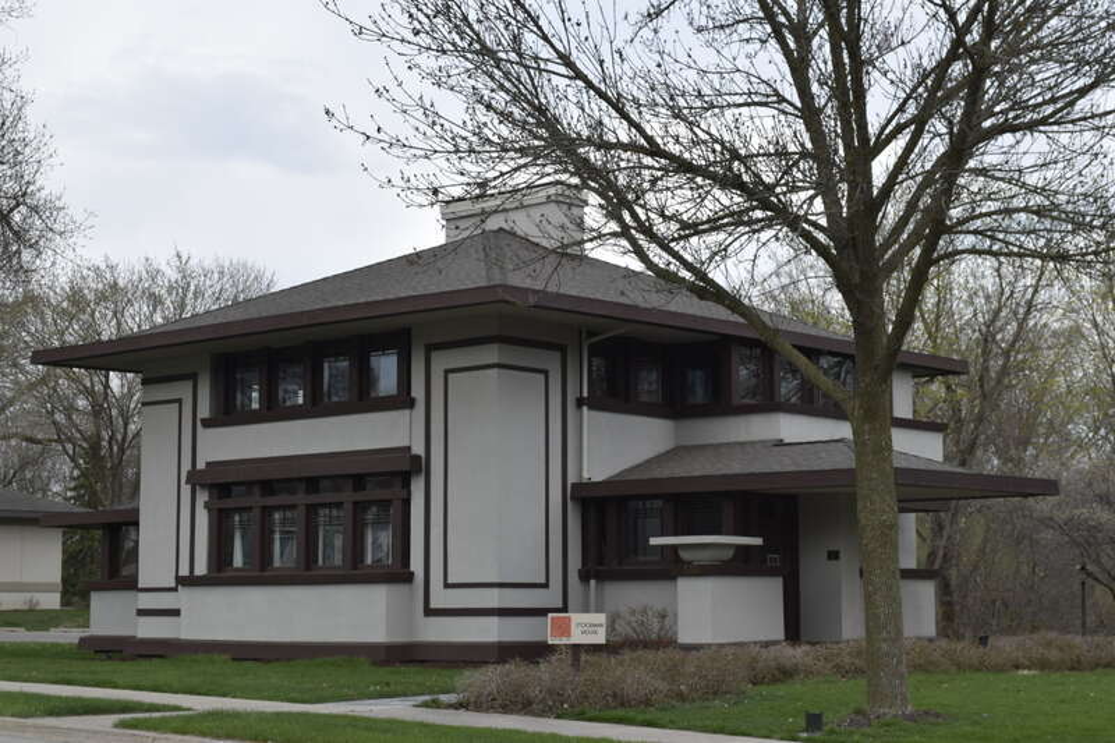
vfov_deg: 20.2
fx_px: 2090
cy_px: 372
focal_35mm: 68
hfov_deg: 29.9
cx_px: 558
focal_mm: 45
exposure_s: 1/250
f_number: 8
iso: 200
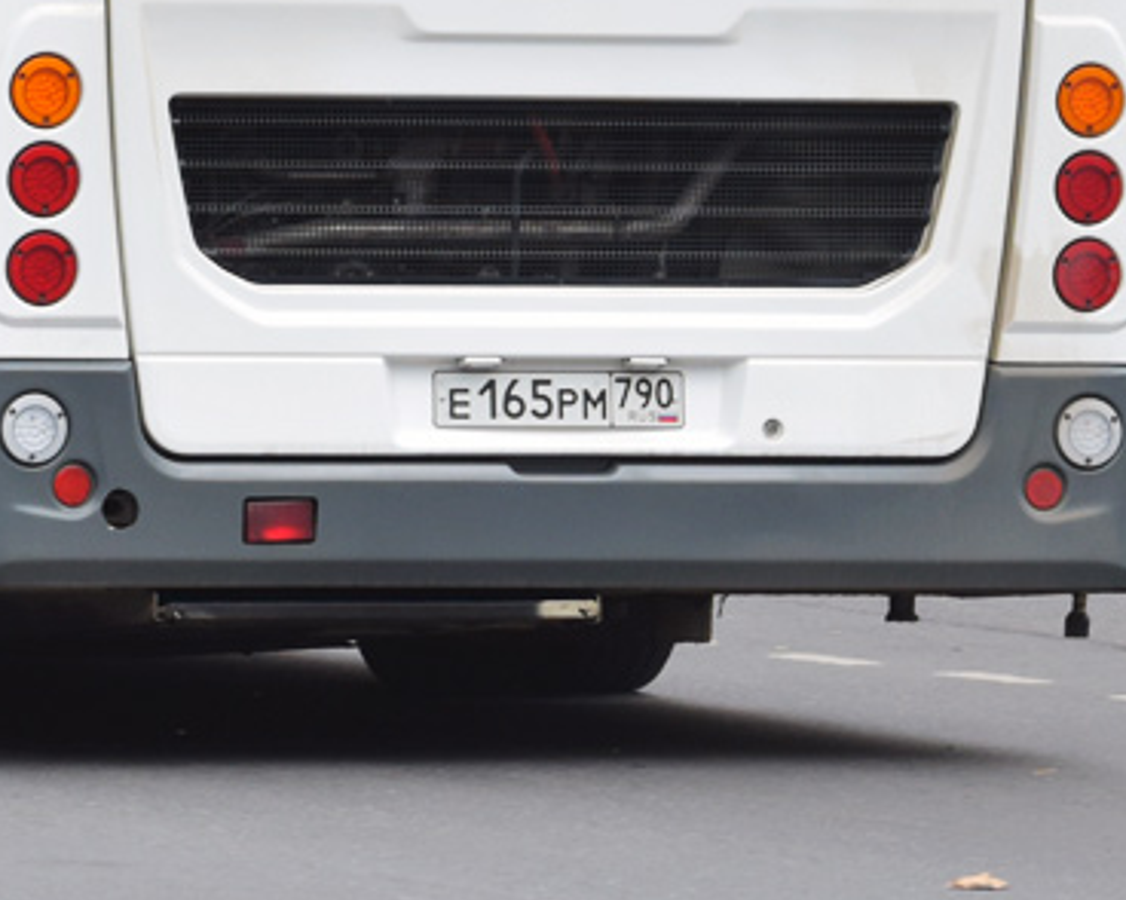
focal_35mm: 494
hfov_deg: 3.9
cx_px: -70
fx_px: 16454
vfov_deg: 3.1
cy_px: -548
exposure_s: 1/250
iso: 320
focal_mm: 86
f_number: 6.3
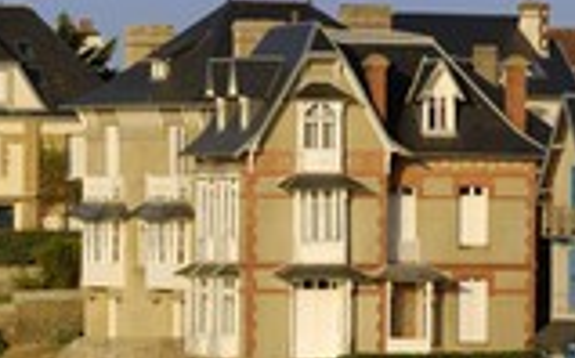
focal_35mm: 485
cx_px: -132
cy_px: 300
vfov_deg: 2.7
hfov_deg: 4.3
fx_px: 7592
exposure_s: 1/400
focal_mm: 120
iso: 100
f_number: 5.3
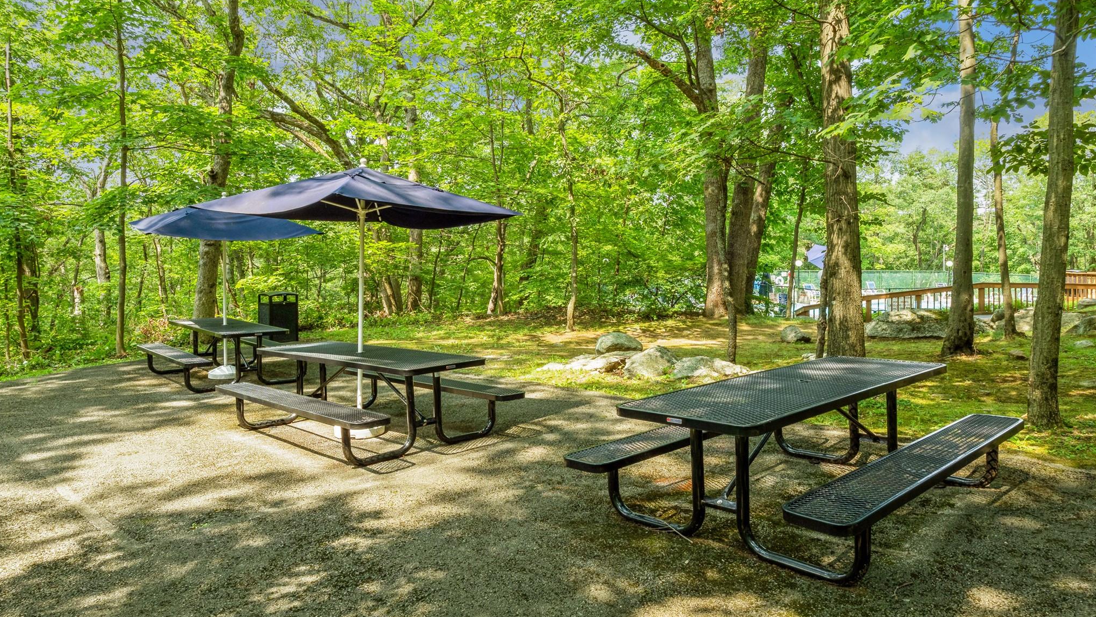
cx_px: 543
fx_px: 639
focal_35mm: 22
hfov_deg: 81.2
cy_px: 409
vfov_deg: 50.6
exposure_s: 1/40
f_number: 8
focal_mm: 10
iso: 200
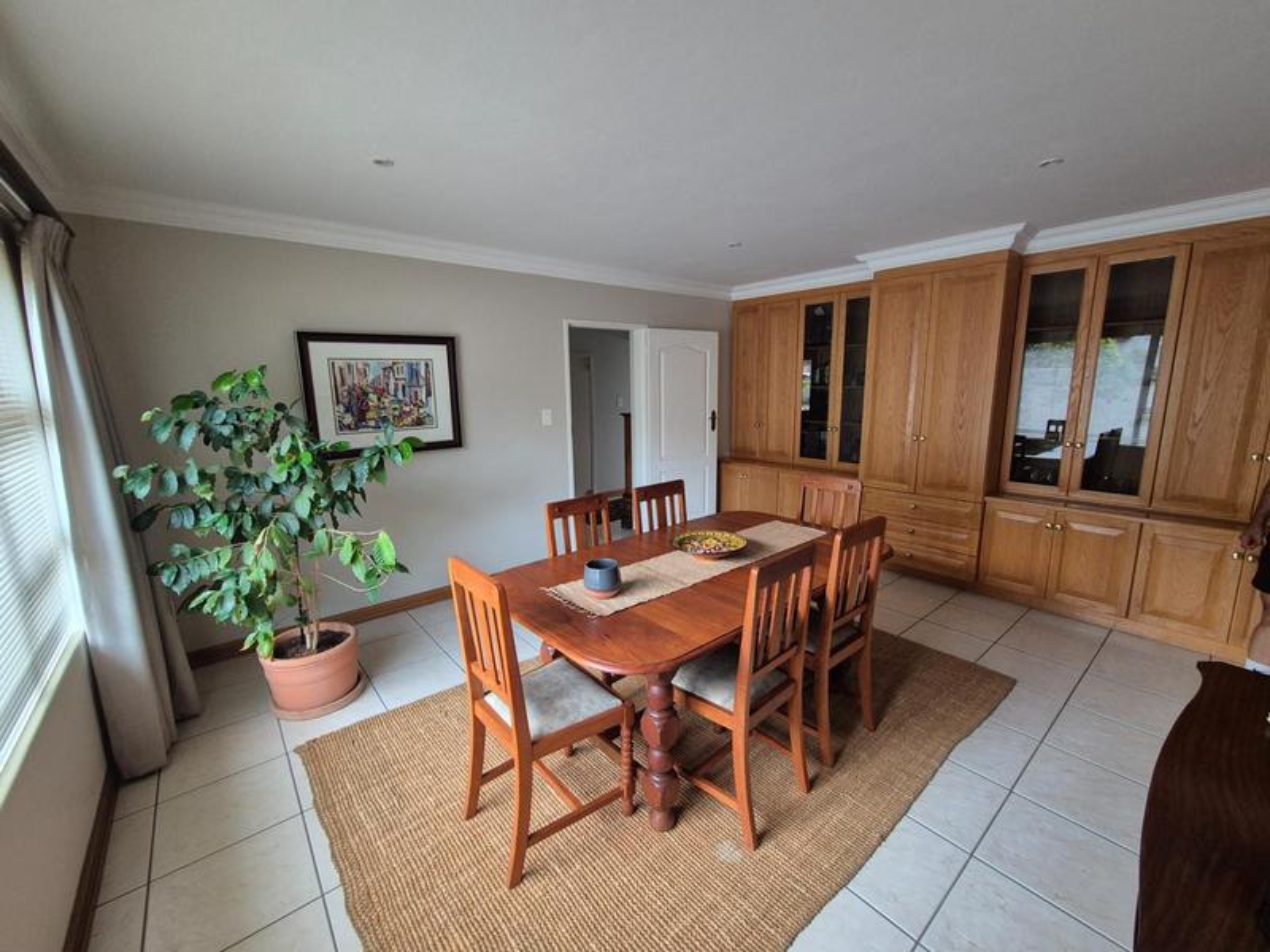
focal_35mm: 13
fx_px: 477
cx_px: 635
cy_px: 476
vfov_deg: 89.9
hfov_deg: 106.2
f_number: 2.2
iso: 400
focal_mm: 2.2
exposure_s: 1/50
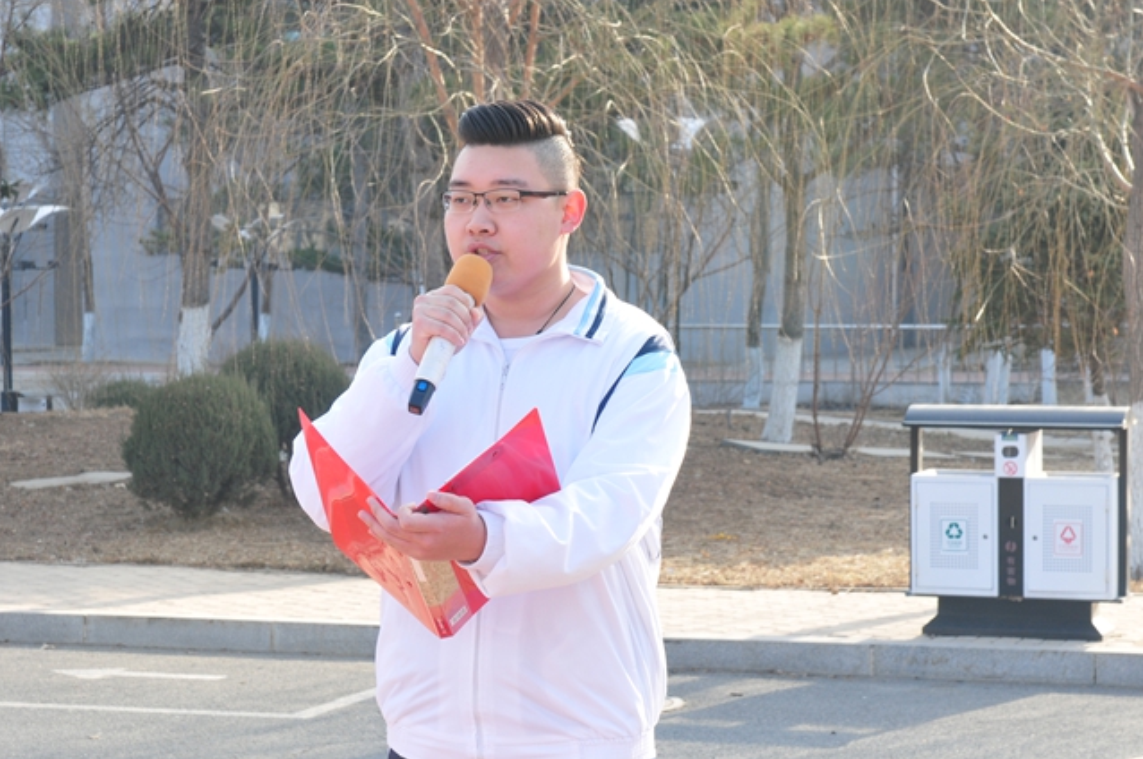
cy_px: 385
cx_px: 555
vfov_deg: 12.2
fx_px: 3552
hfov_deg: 18.3
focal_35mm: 112
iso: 250
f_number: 13
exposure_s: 1/40
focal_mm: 70
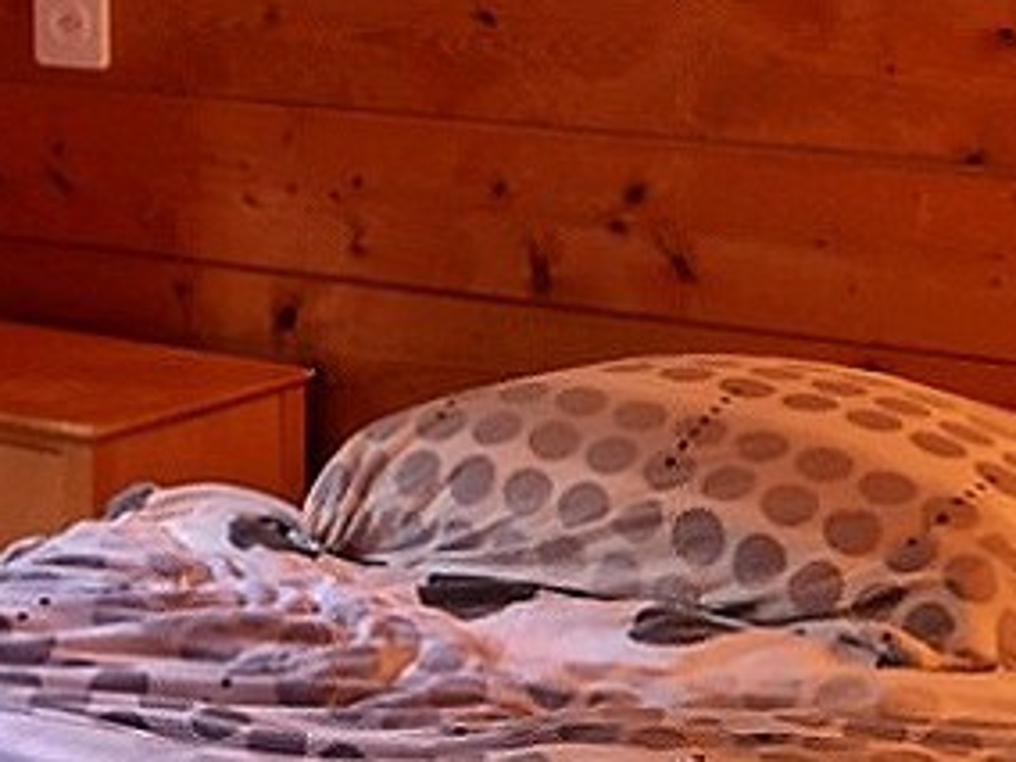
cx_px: -361
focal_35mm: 114
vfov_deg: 12.4
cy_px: -313
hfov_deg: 16.2
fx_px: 3360
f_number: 9
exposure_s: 1/2
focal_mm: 11
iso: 400
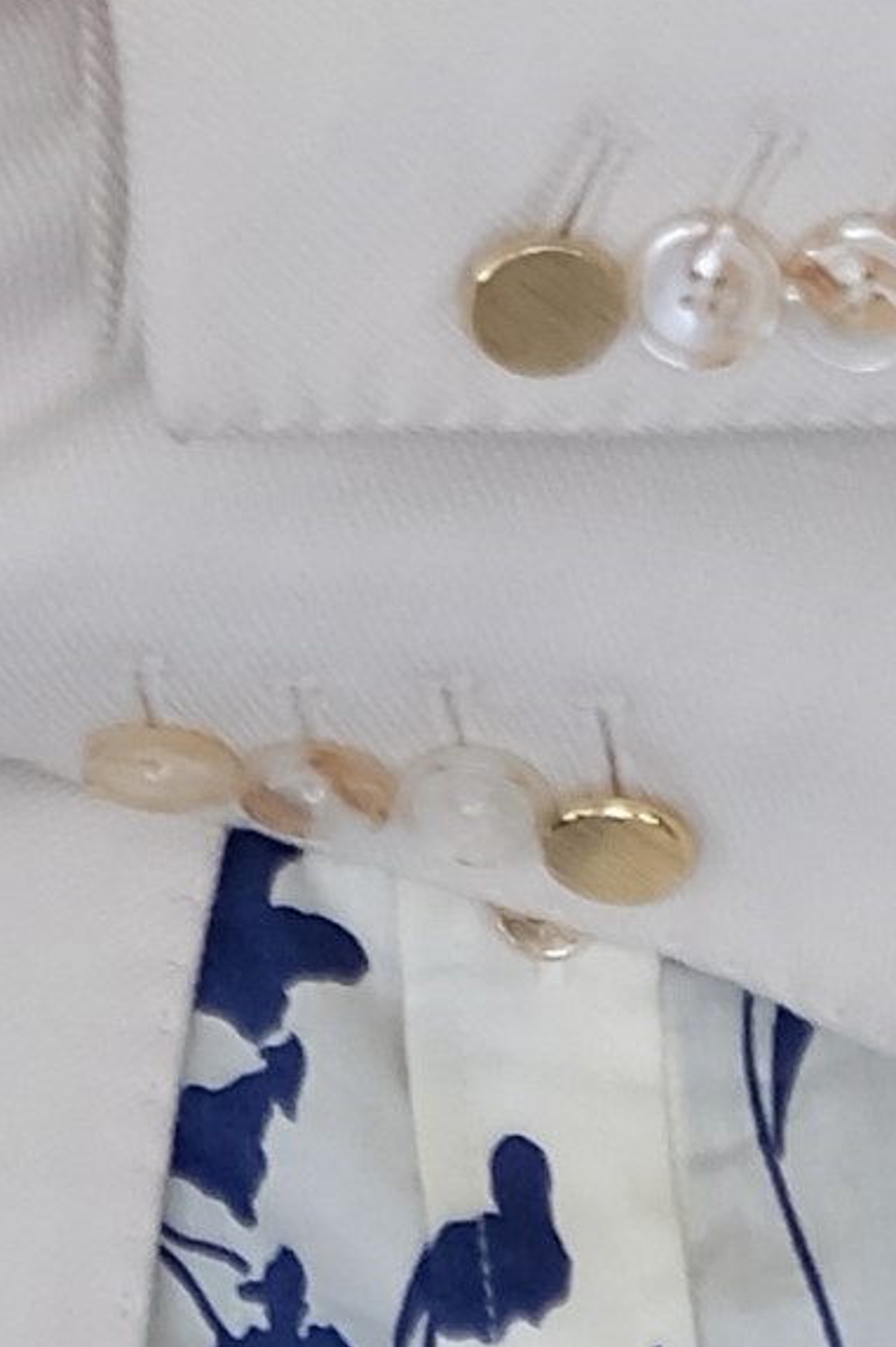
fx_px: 20220
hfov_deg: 2.5
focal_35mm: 541
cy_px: -2855
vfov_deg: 3.7
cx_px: 219
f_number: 4
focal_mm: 55
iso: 250
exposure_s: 1/60
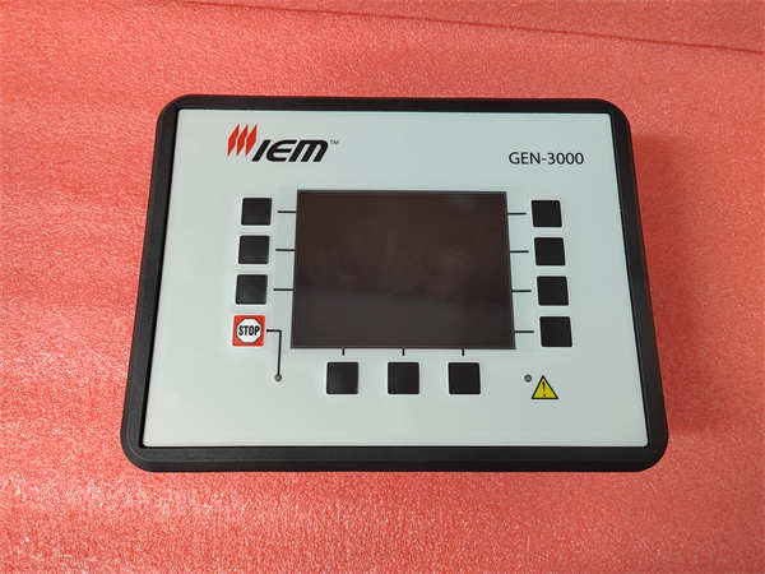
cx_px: 382
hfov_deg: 73.9
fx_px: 508
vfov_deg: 58.9
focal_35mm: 23
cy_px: 287
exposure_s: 1/50
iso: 1878
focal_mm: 5.52
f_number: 1.9
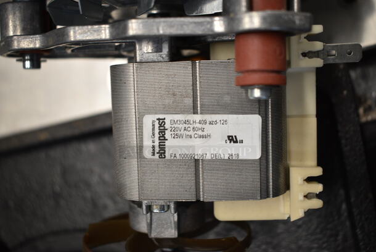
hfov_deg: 47.9
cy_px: 126
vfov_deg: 33.1
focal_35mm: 40
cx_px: 188
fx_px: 423
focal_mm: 27
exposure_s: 1/40
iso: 320
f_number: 4
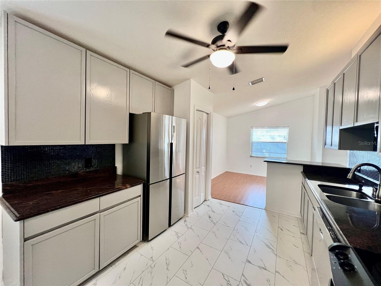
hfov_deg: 106.2
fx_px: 143
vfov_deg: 89.9
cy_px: 143
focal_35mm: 13
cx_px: 190
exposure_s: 1/120
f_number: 1.8
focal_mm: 1.57
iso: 125
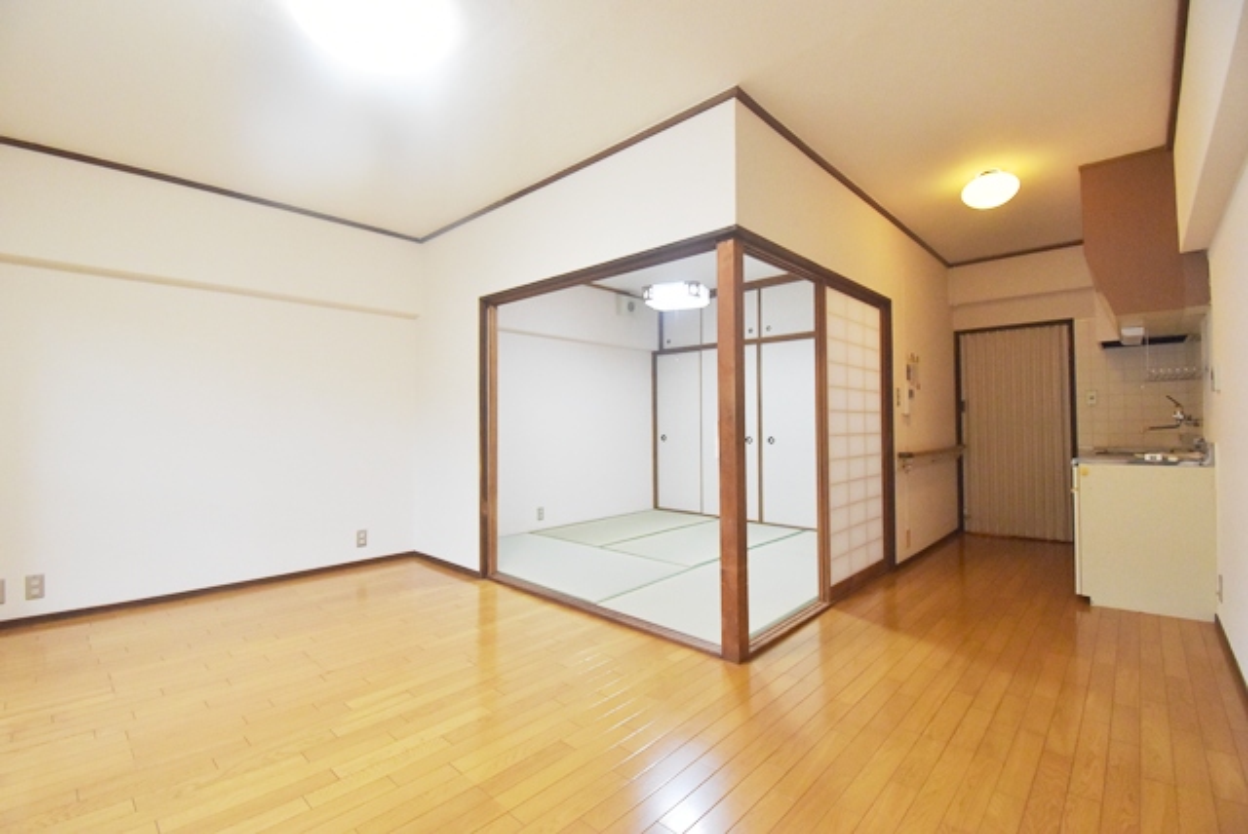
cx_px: 624
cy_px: 417
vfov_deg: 77.4
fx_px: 520
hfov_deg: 100.3
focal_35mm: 15
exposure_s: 1/160
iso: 2000
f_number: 6.3
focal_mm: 10
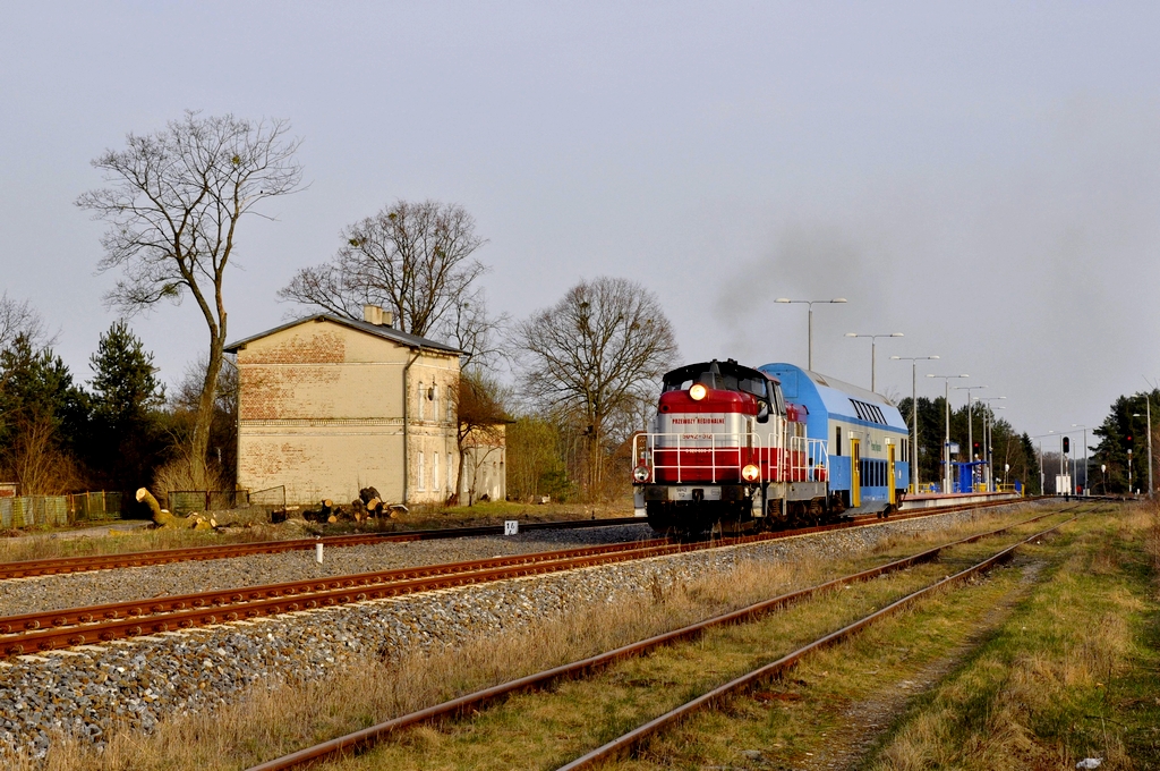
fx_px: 2317
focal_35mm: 72
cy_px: 386
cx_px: 580
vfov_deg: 18.9
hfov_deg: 28.1
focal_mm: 48
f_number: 9
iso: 200
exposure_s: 1/320
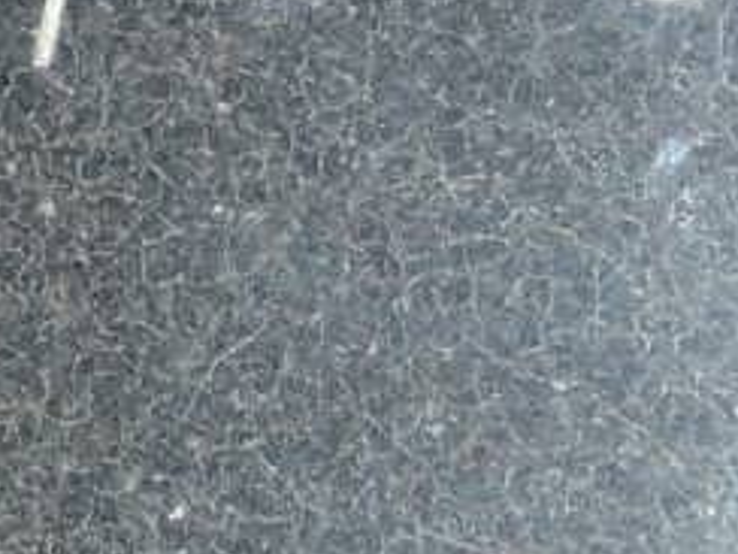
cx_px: -197
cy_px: -690
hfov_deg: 11.2
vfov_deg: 8.1
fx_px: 3667
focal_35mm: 172
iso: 80
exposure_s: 1/180
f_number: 8.2
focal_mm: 6.3
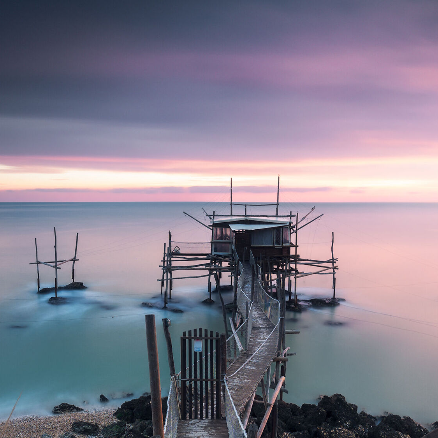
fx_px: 415
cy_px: 396
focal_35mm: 29
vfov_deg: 49.4
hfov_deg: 55.5
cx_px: 191
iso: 200
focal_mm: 16
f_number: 9
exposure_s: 197
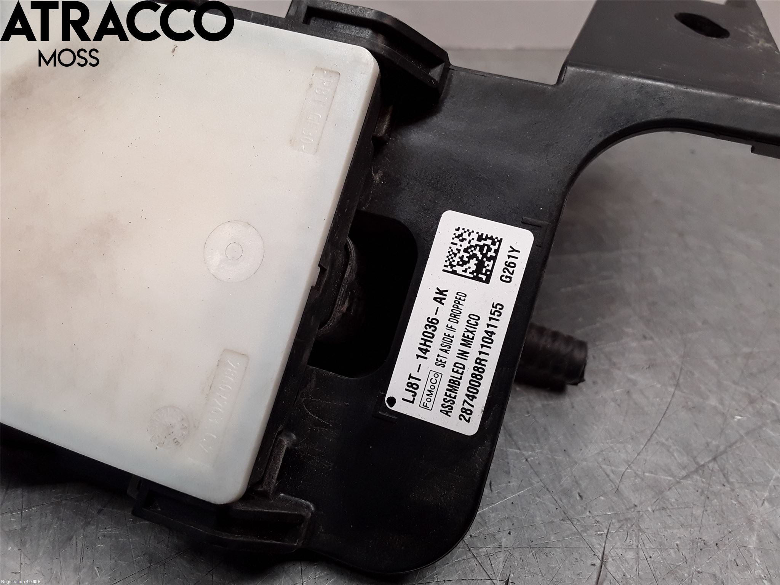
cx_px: 390
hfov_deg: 63.4
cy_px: 292
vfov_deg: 49.7
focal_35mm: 28
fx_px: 631
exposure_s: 1/100
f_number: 1.9
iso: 50
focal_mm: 2.91
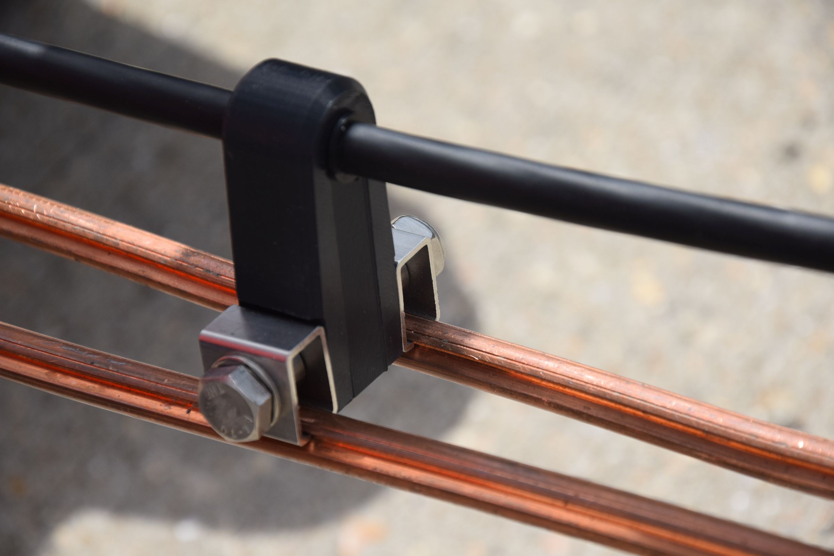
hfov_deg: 13.0
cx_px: 417
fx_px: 3648
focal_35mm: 158
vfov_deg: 8.7
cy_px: 278
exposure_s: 1/800
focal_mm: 105
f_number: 7.1
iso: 200
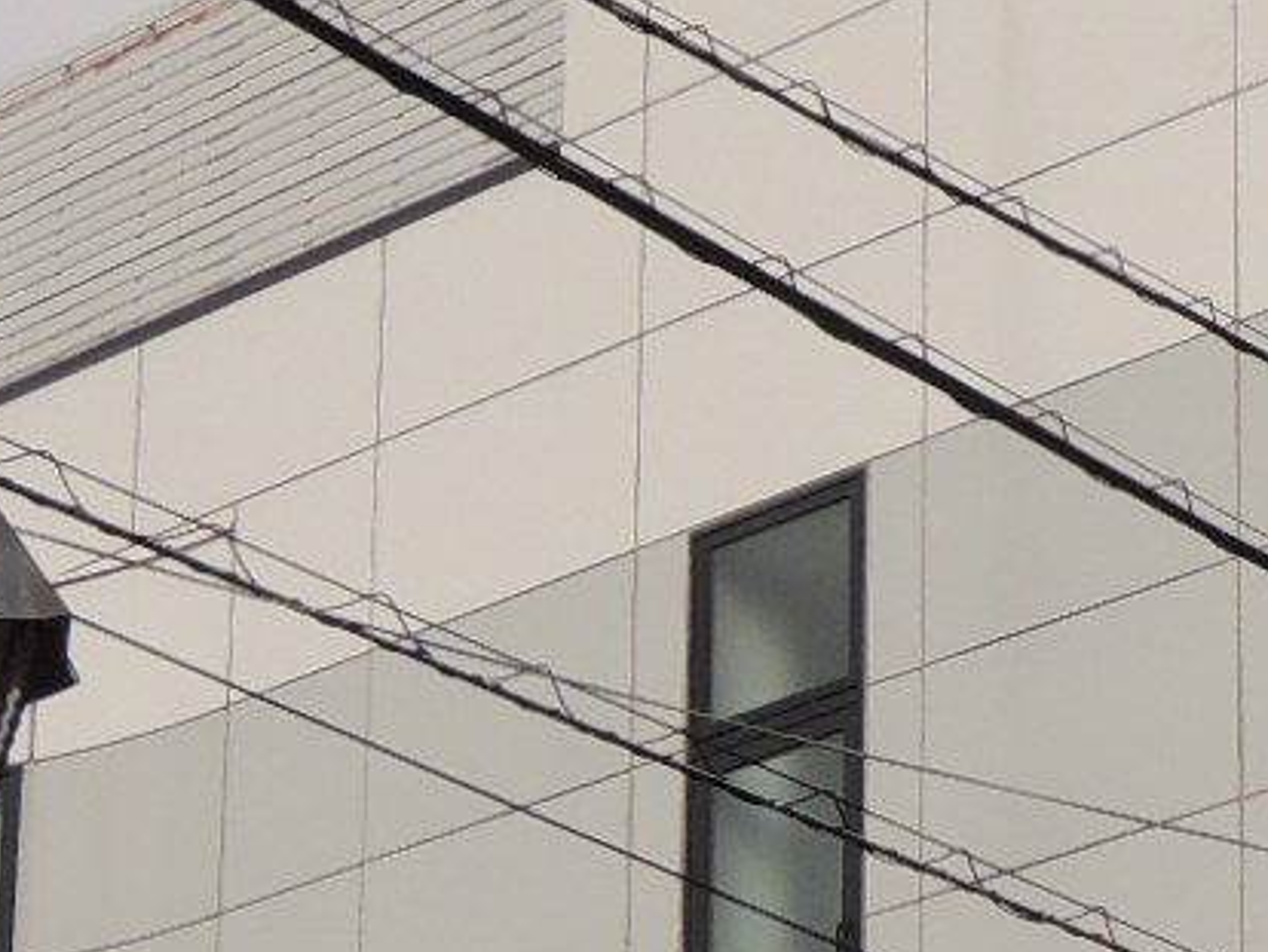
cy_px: 1420
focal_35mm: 170
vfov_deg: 8.5
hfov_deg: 11.4
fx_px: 6231
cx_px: 1424
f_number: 3
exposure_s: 1/1000
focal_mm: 5.5
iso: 100
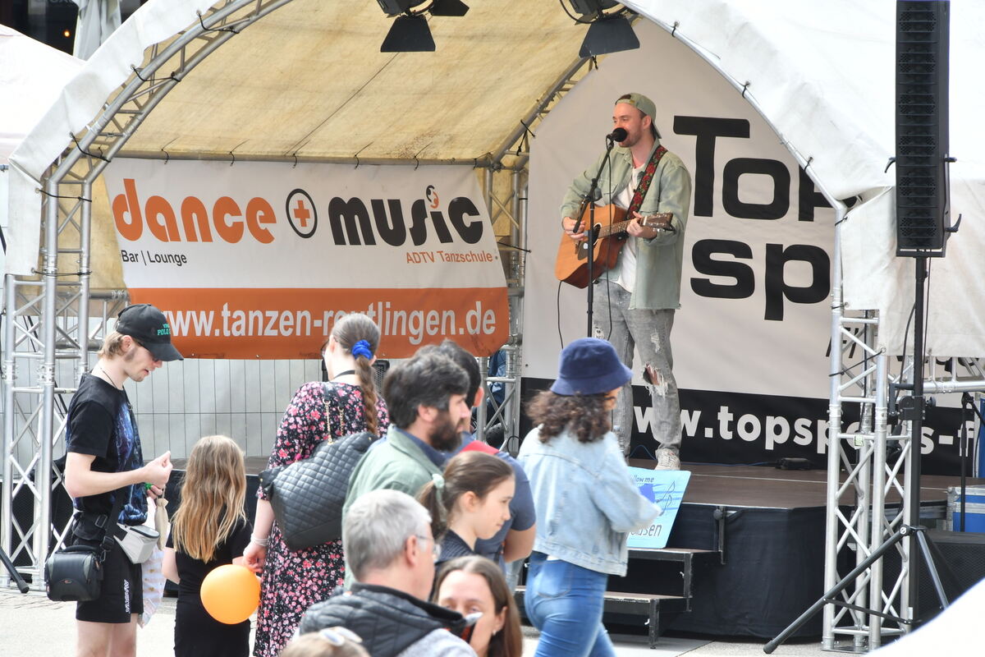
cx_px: 492
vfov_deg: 5.4
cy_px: 328
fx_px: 6977
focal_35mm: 255
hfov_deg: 8.1
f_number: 13
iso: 400
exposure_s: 1/125
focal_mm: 170
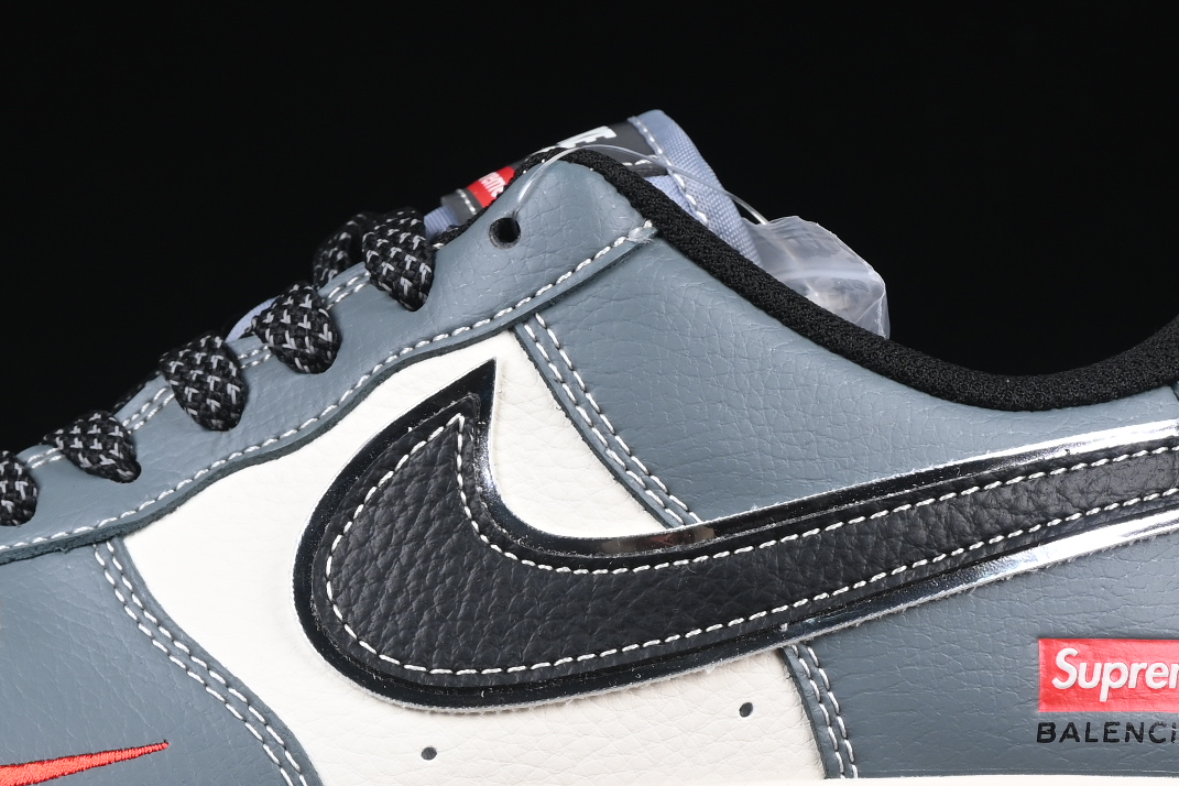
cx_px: 351
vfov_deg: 7.0
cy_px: 465
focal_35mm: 195
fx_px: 6386
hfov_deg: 10.5
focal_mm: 50
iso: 160
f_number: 7.1
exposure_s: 1/80
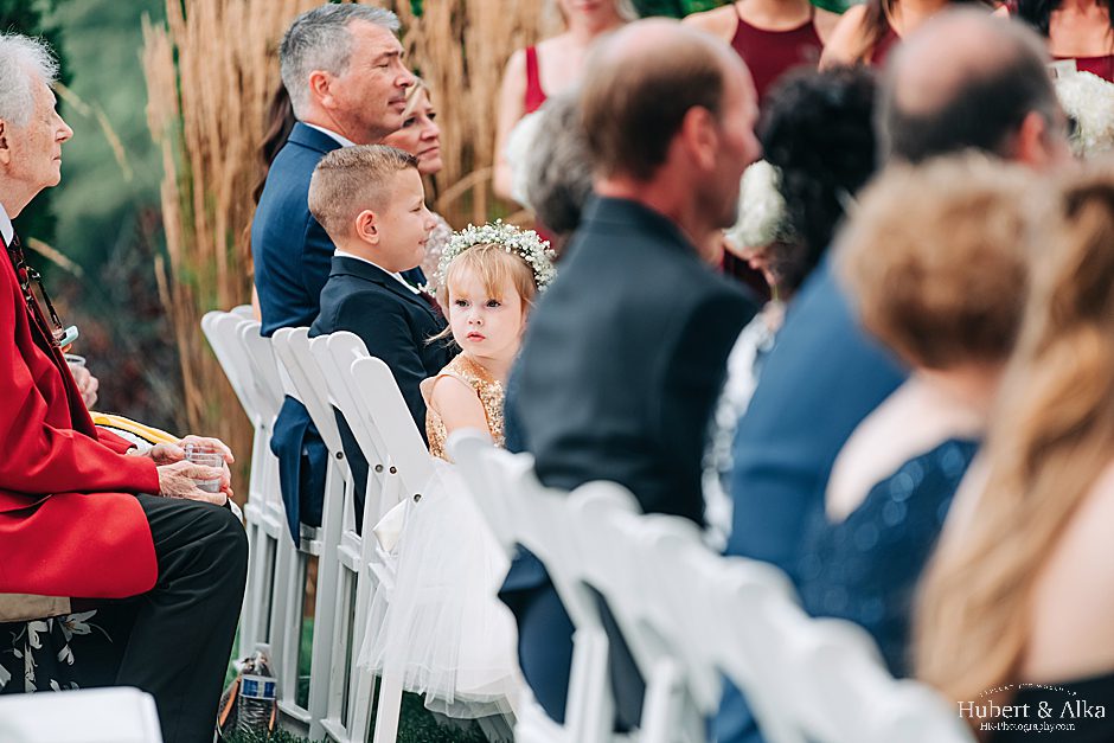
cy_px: 372
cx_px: 557
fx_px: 6189
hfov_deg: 10.3
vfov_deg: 6.9
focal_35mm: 200
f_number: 2.8
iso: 250
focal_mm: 200
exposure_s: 1/1250
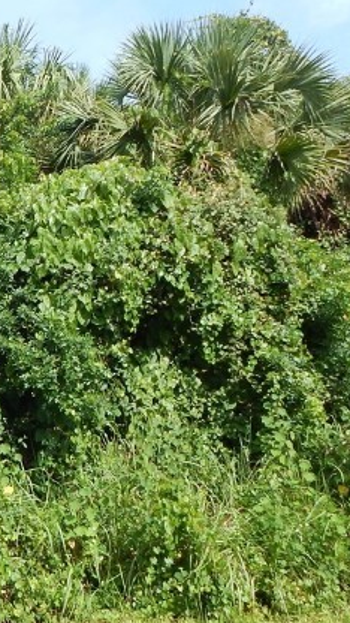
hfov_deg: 18.5
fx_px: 973
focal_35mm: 59
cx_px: -139
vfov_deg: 35.4
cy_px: 320
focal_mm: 4
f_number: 3
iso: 125
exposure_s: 1/1250
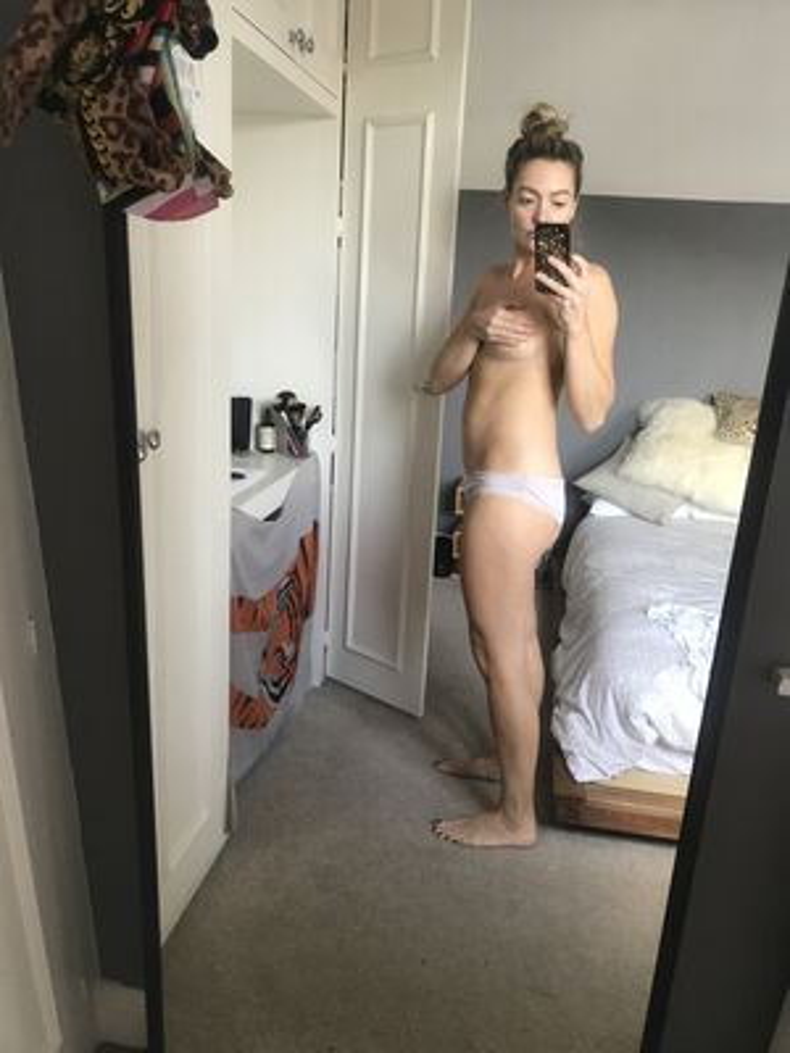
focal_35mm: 28
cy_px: 526
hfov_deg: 49.7
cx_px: 395
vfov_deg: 63.4
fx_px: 852
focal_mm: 3.99
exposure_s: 1/33
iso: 40
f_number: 1.8
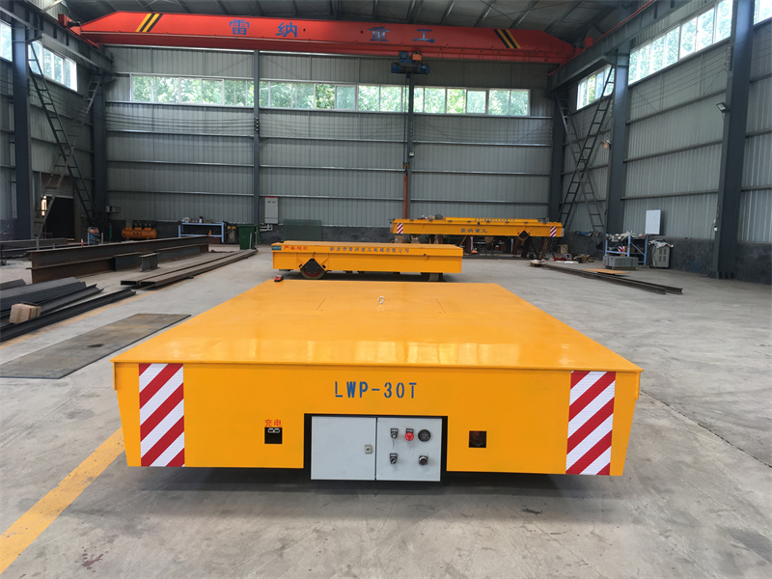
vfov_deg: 48.2
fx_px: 647
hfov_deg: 61.7
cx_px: 386
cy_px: 290
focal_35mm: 29
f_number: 2.2
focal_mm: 4.15
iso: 32
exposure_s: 1/100
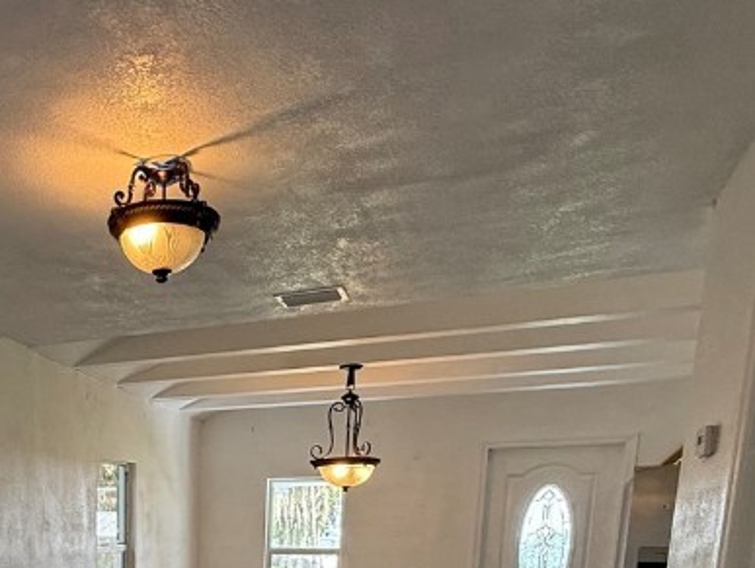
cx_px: 101
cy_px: 673
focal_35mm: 37
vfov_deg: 32.4
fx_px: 808
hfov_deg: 46.1
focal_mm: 2.22
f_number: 2.2
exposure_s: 1/120
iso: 160
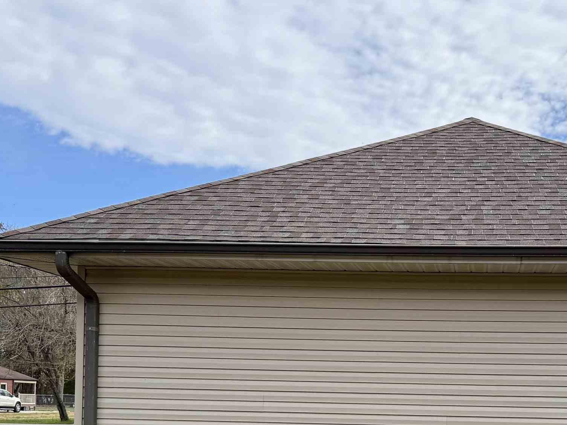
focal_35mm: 49
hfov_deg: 37.8
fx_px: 802
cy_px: 404
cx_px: 437
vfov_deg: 28.2
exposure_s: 1/2801
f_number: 1.78
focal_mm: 6.76
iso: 100
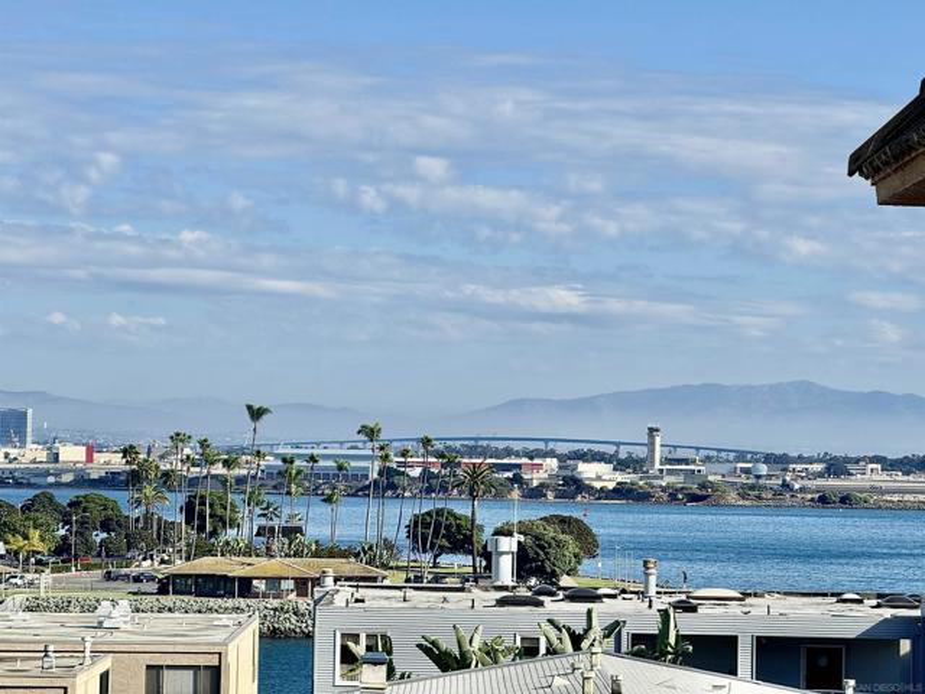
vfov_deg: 12.3
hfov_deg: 16.4
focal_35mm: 120
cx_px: 462
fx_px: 3207
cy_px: 347
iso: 50
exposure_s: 1/1650
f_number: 2.8
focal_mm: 15.66
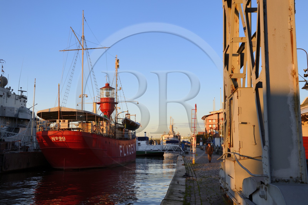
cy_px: 102
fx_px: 325
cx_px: 154
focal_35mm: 38
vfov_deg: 35.0
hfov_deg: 50.7
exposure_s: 1/160
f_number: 7.1
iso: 200
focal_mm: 38
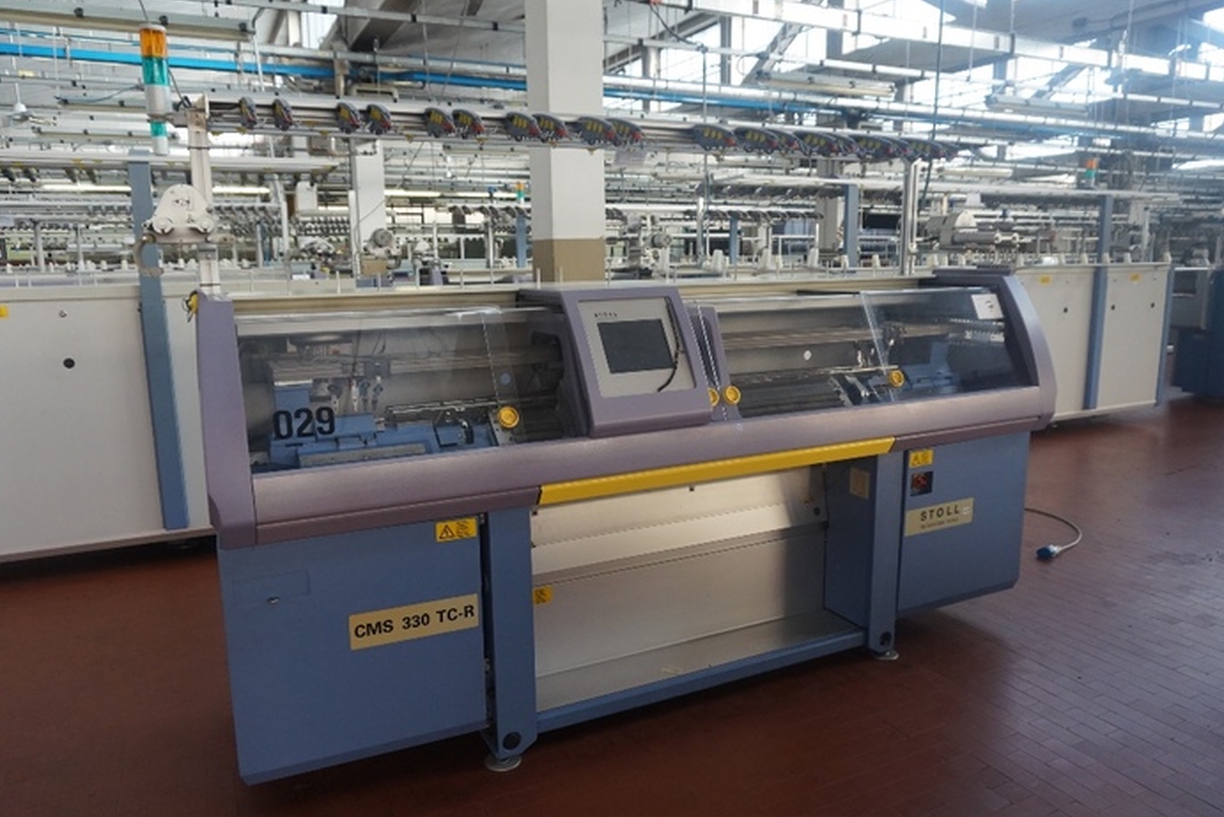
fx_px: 850
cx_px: 618
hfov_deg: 71.5
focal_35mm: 25
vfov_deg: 51.3
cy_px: 411
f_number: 4
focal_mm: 16
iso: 1000
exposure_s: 1/160
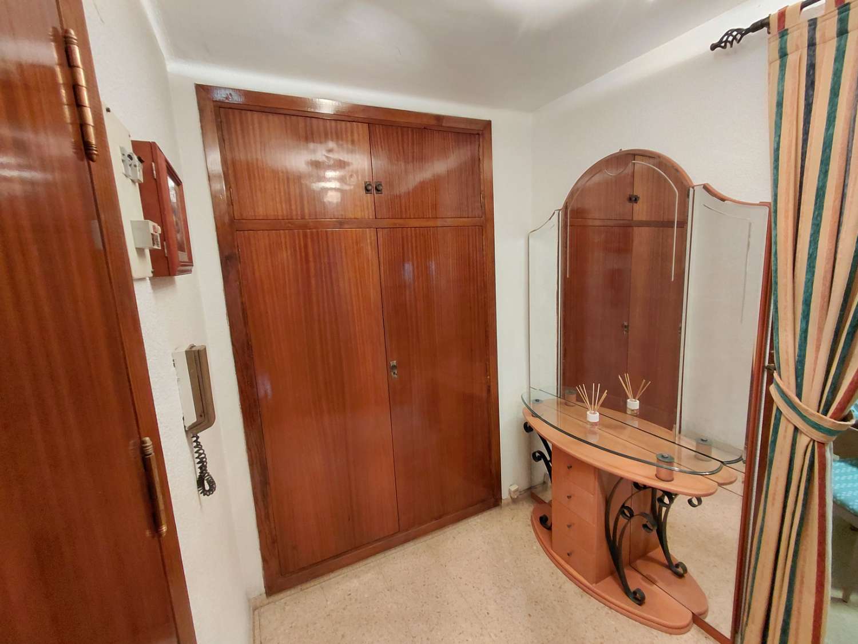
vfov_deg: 78.1
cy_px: 322
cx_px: 429
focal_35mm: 16
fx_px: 397
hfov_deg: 94.5
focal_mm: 1.64
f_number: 2.2
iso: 250
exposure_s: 1/33.3
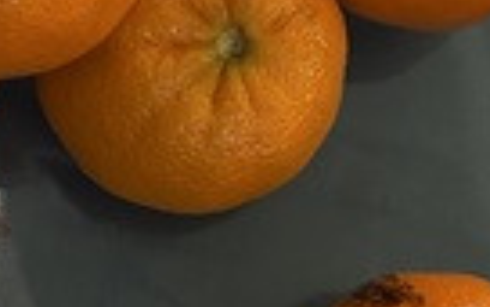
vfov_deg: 11.1
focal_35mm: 116
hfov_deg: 18.0
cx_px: 209
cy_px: 334
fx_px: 1549
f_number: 1.5
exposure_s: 1/30
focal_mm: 5.7
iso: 640
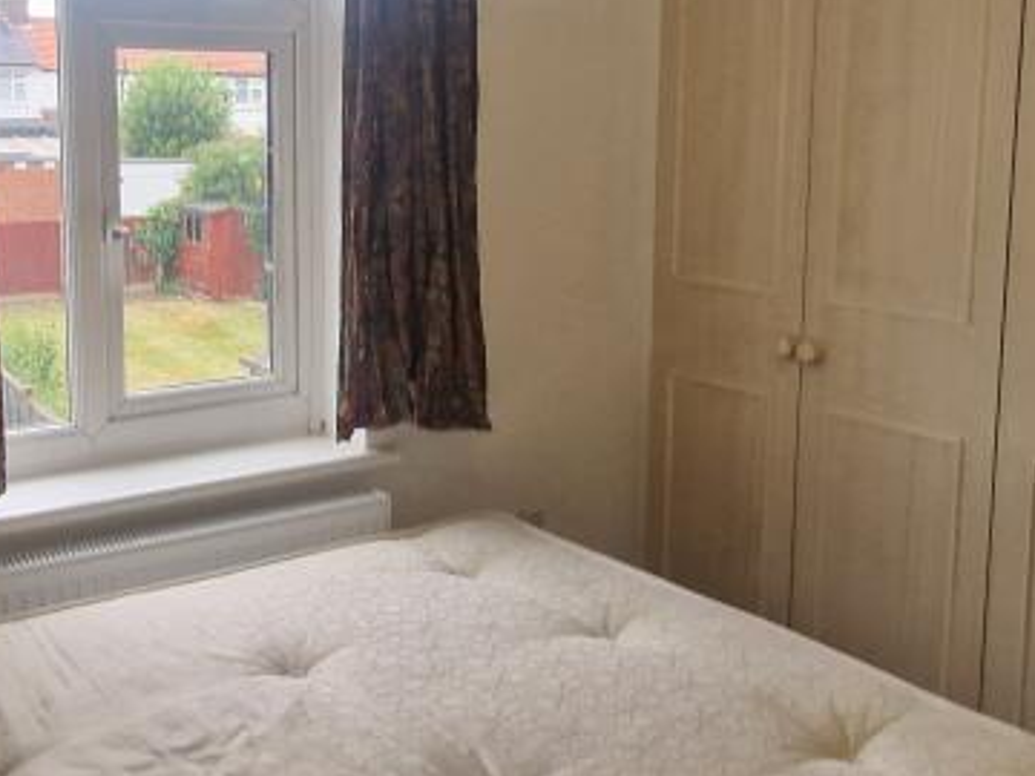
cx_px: 423
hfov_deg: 49.9
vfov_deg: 38.2
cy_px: 253
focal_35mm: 37
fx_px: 1106
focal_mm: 2.2
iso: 80
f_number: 2.2
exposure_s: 1/100
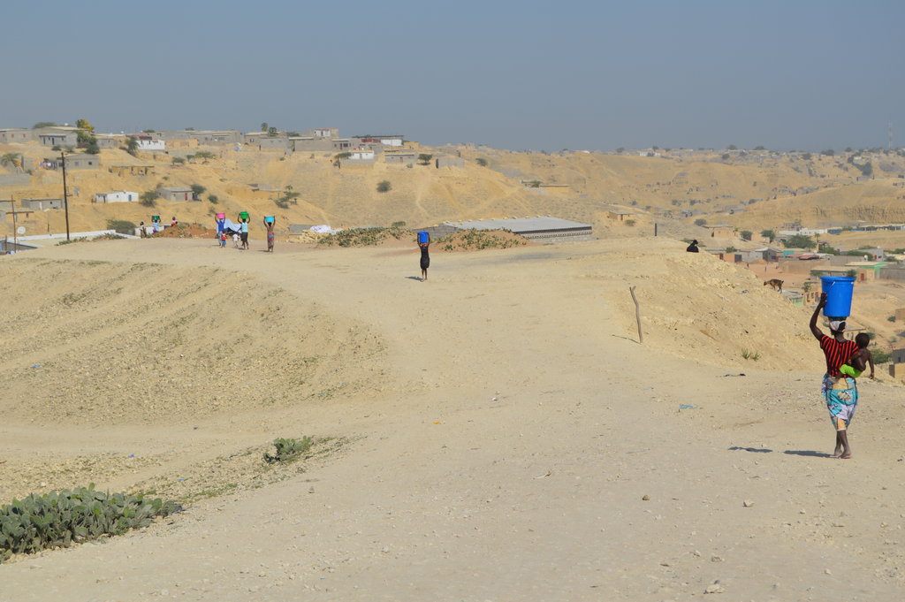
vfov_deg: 16.5
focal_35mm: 82
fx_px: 2072
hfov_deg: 24.6
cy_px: 301
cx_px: 452
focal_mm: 55
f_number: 10
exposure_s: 1/500
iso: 100
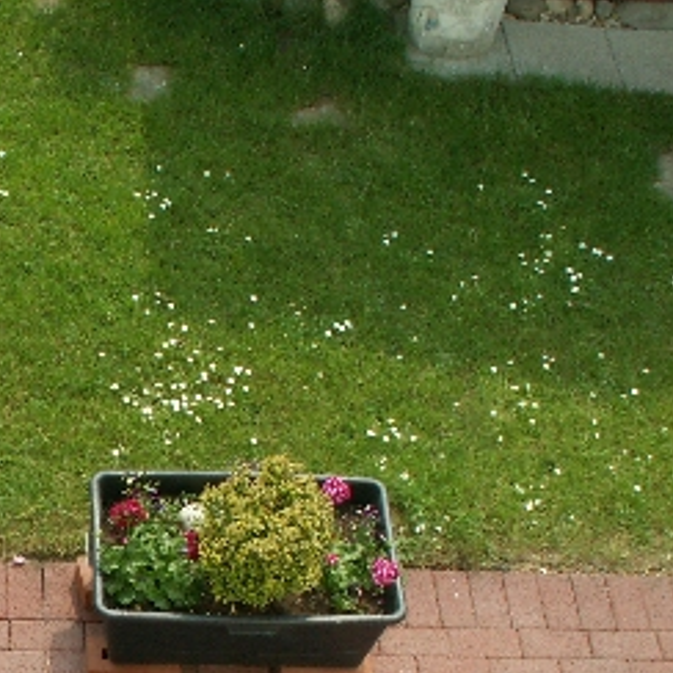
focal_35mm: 81
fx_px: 1782
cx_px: -28
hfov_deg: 20.6
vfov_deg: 20.8
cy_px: 643
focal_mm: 5.86
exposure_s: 1/80
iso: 50
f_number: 8
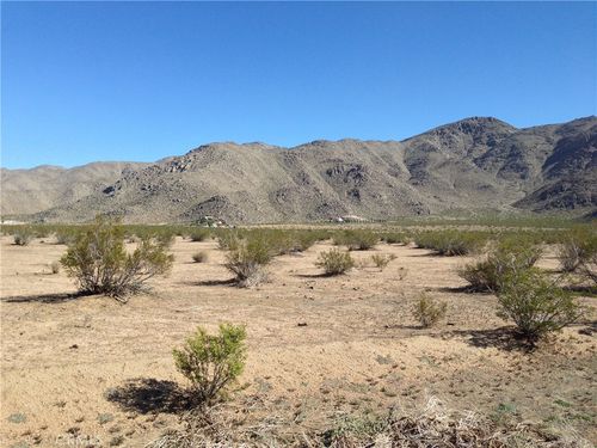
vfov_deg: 42.9
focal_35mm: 33
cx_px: 298
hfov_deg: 55.4
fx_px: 569
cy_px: 224
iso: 50
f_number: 2.4
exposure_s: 1/1106
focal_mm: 4.12
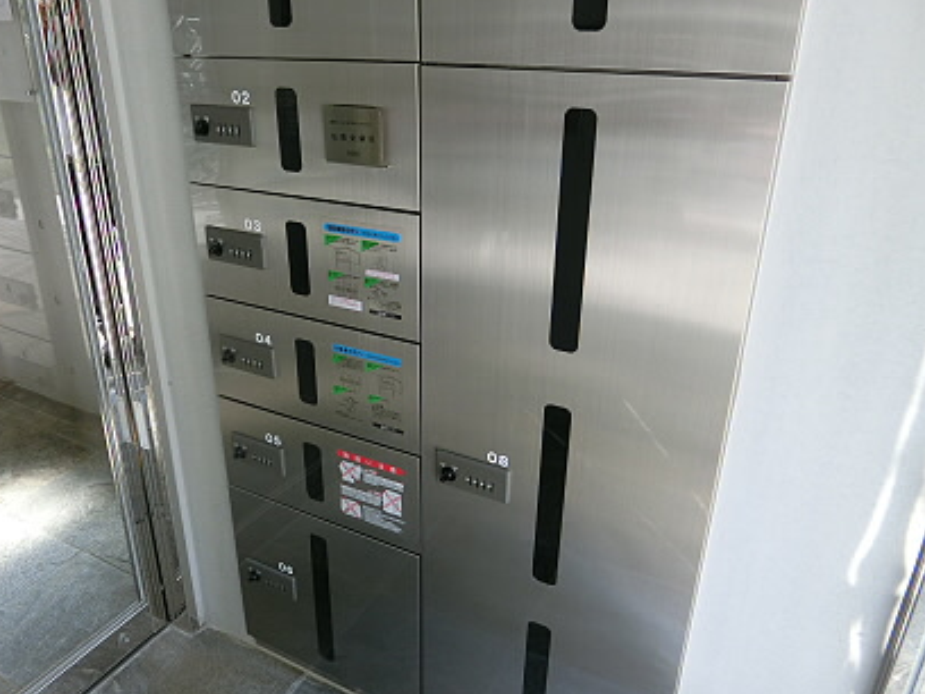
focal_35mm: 27
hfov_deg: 65.2
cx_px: 430
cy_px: 335
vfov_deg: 51.3
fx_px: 721
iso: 250
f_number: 2.8
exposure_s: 1/125
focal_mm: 5.4
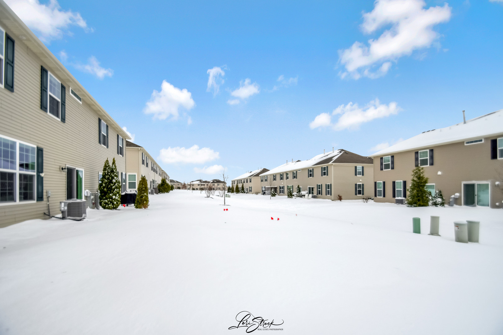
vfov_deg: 77.3
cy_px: 168
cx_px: 252
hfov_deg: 100.4
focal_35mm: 15
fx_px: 210
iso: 400
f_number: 8
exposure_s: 1/5000
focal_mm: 10
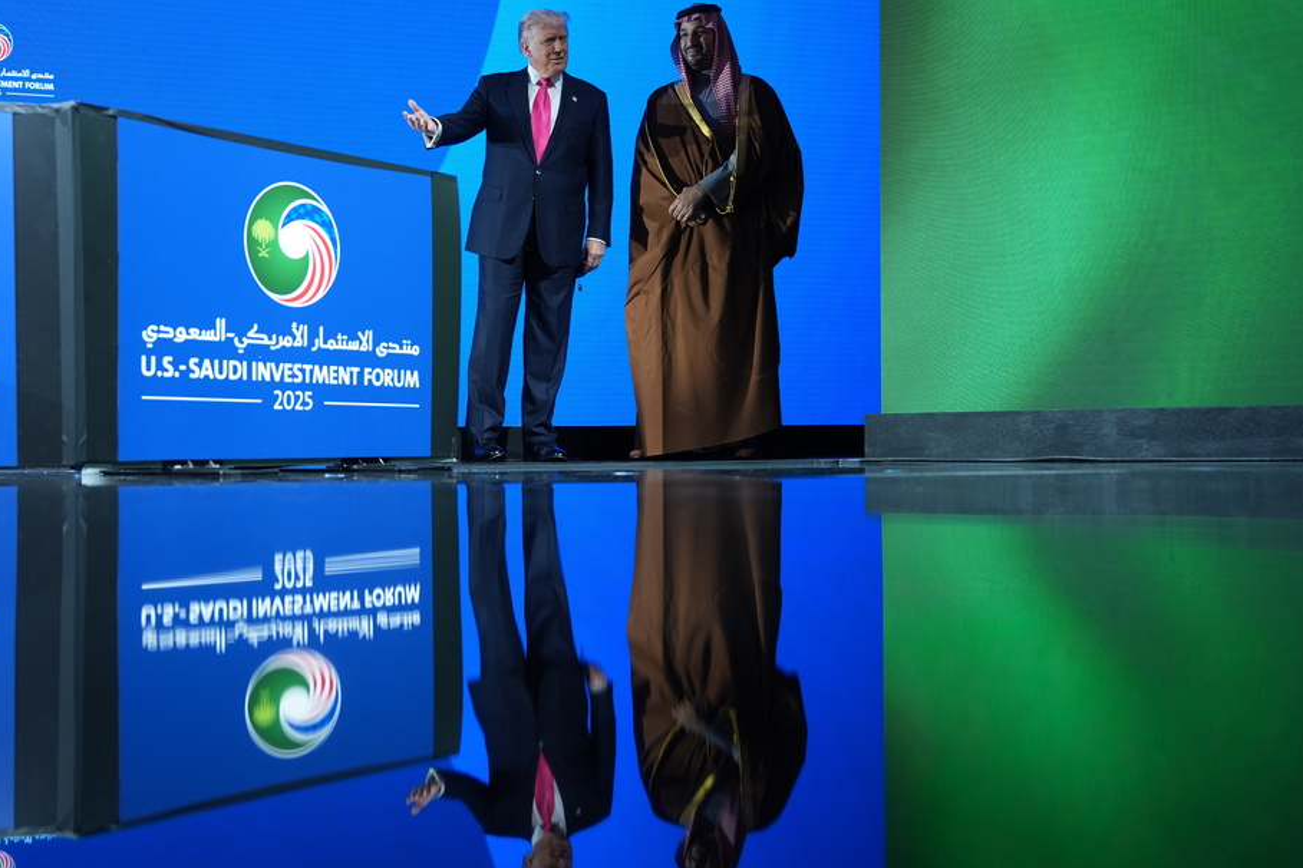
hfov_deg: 44.5
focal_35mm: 44
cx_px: 624
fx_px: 1592
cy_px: 443
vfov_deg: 30.5
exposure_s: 1/125
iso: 800
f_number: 2.8
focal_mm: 39
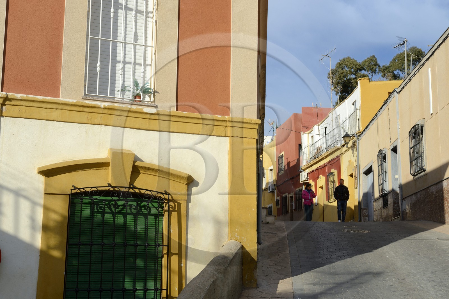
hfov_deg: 39.6
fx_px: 623
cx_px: 224
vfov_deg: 27.0
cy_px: 150
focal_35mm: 50
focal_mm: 50
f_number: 14
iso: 200
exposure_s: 1/200
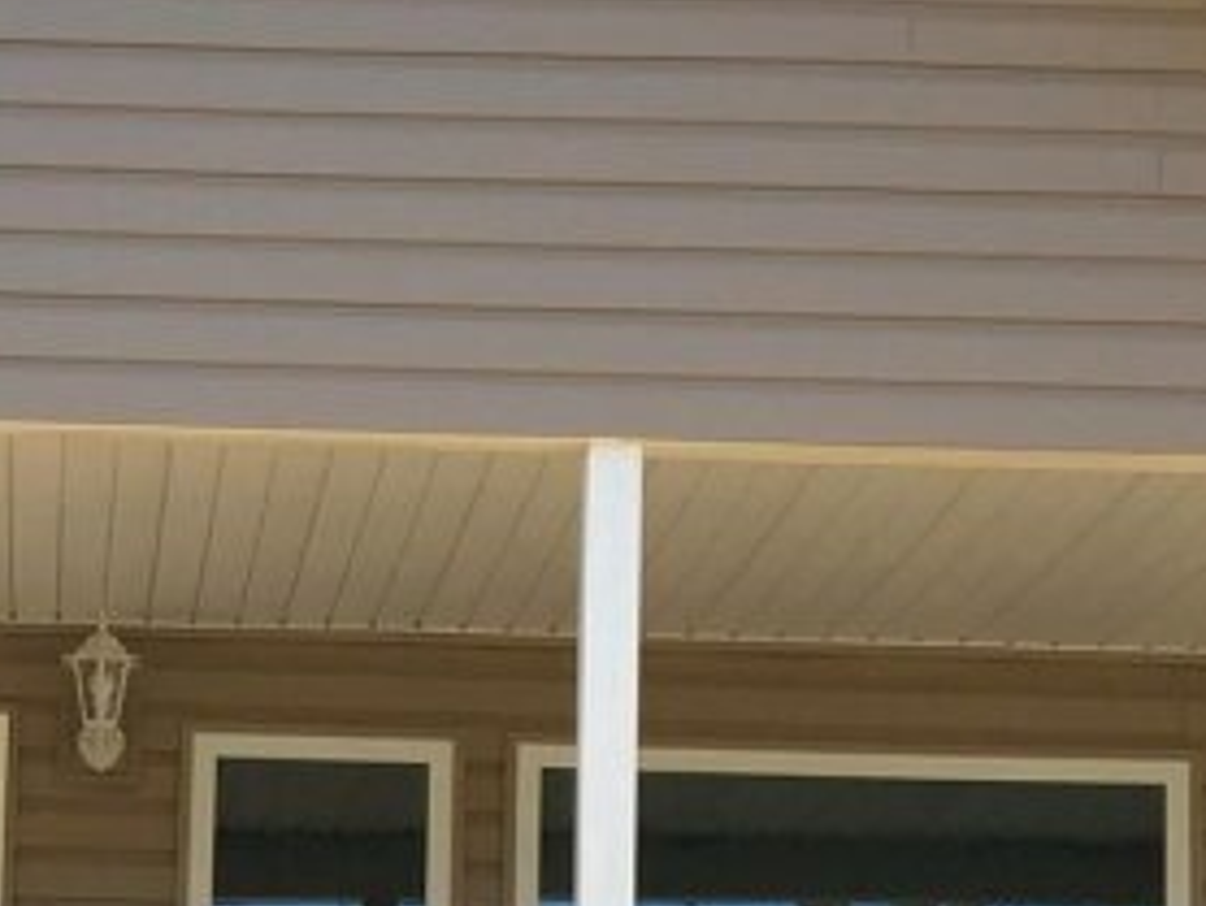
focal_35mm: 125
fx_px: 4359
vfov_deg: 11.7
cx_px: -48
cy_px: 1032
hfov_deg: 15.4
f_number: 1.8
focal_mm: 3
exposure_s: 1/635
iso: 16
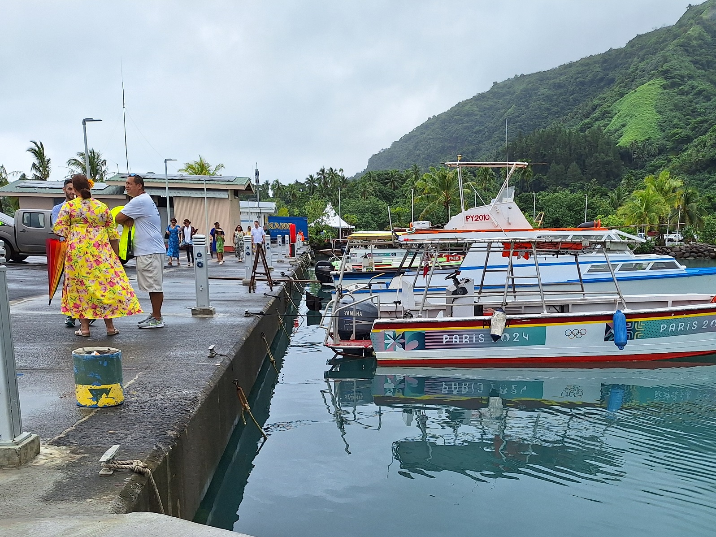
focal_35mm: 36
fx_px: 745
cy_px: 420
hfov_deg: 50.9
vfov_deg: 38.4
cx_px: 438
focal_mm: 5.54
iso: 40
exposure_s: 1/1595
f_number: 1.8
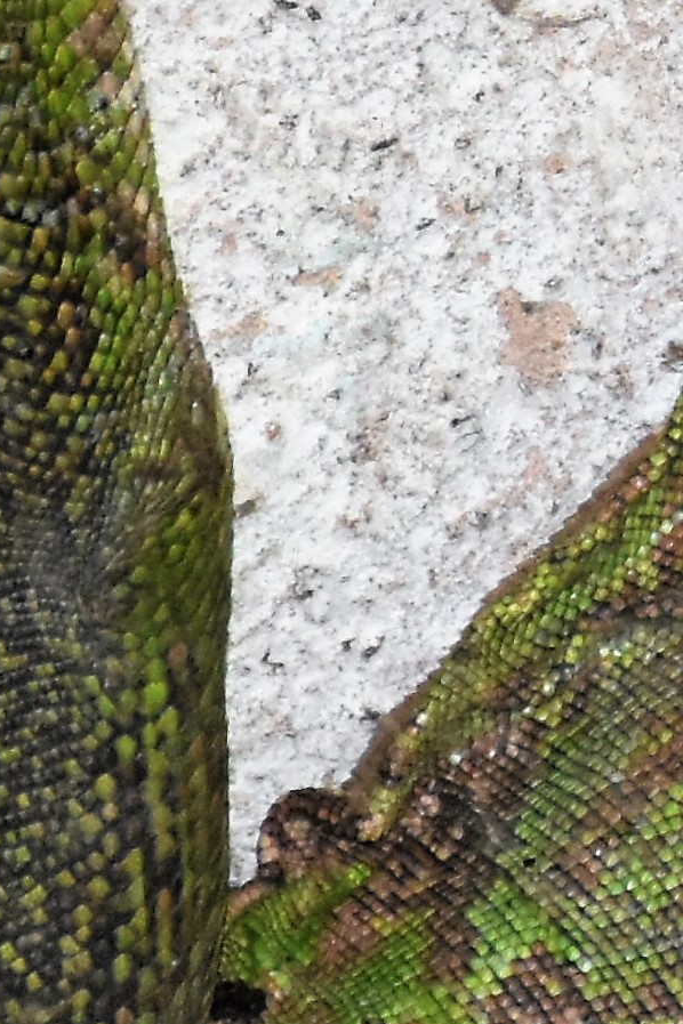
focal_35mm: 1405
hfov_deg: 1.0
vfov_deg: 1.5
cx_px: 1898
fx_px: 39981
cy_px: -237
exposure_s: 1/200
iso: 1600
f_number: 5.6
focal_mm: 140
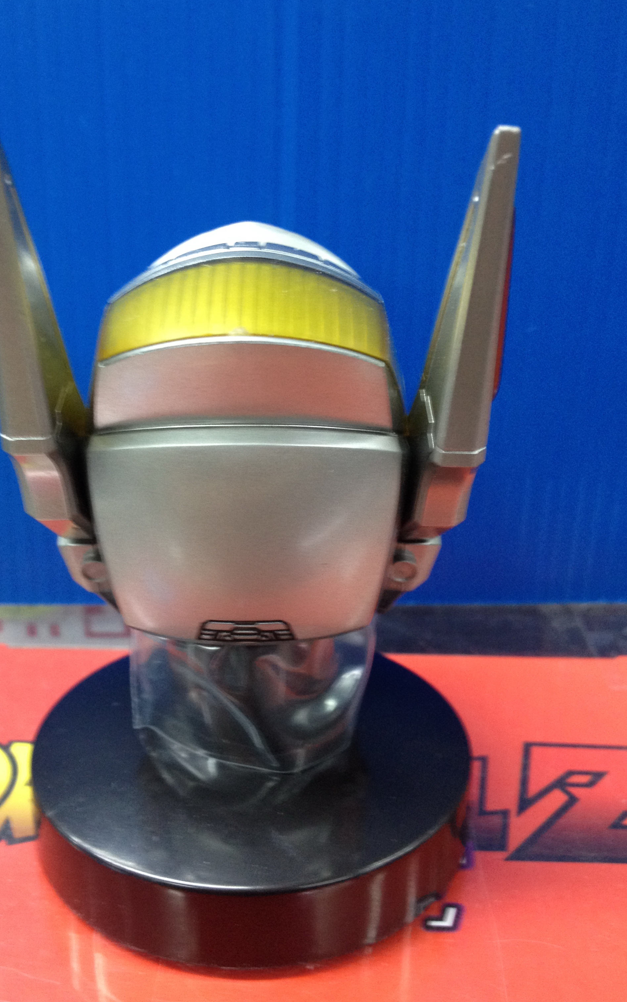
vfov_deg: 49.3
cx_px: 265
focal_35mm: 40
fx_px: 1094
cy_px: 502
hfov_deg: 31.9
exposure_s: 1/20
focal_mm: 4.28
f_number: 2.4
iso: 160
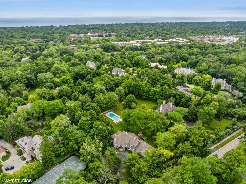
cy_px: 92
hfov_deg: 71.6
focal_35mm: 24
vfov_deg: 56.8
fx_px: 170
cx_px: 123
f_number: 11
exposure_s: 1/240
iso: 200
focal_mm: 12.29
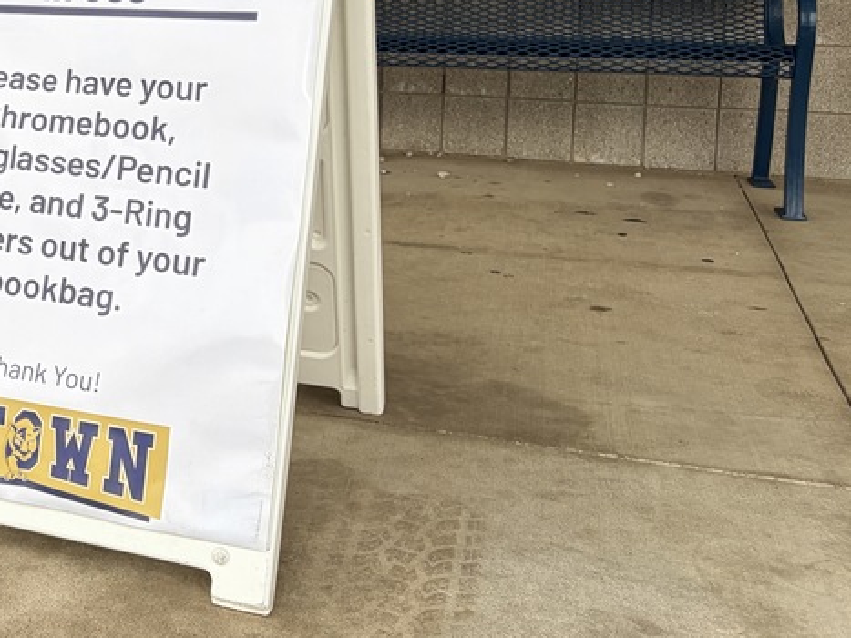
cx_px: -73
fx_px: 1401
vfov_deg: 24.9
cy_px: 71
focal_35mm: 57
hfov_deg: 30.4
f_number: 1.6
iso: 50
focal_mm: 5.96
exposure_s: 1/527
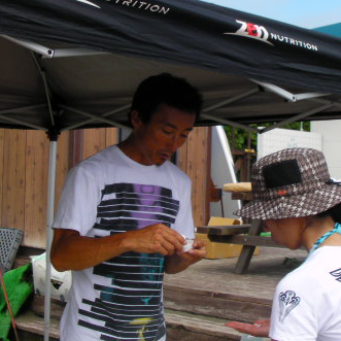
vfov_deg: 26.5
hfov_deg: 26.3
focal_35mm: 65
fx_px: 724
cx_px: 226
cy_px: 143
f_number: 4
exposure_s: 1/357
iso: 50
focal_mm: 6.3
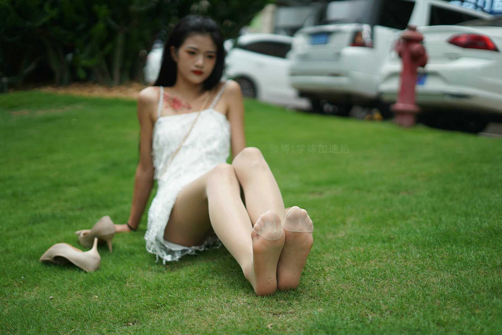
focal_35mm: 50
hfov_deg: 39.6
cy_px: 168
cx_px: 251
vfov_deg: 27.0
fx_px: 698
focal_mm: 50
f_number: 1.8
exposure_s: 1/3200
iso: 250
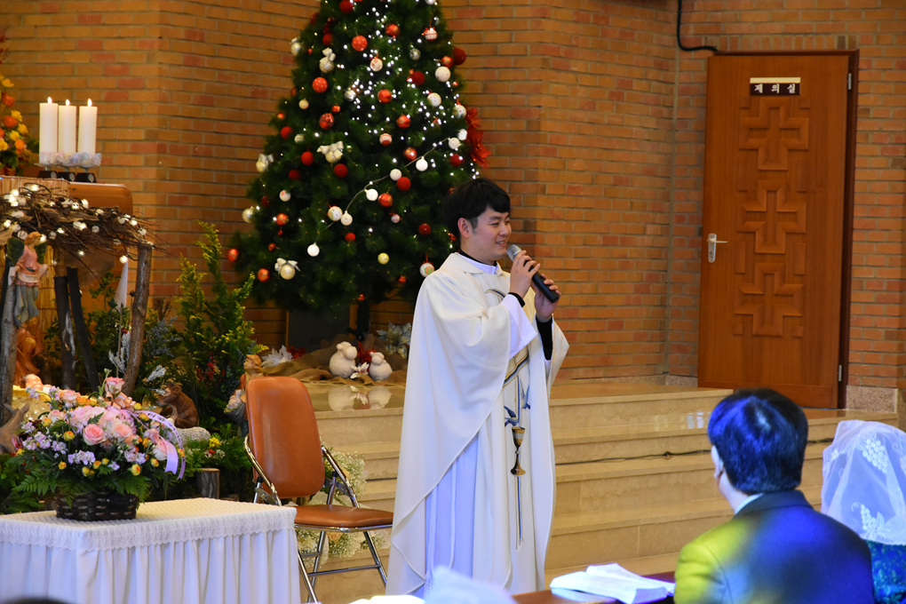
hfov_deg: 17.5
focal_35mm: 117
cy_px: 302
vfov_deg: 11.7
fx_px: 2944
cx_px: 453
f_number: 5.6
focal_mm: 78
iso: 2200
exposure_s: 1/60
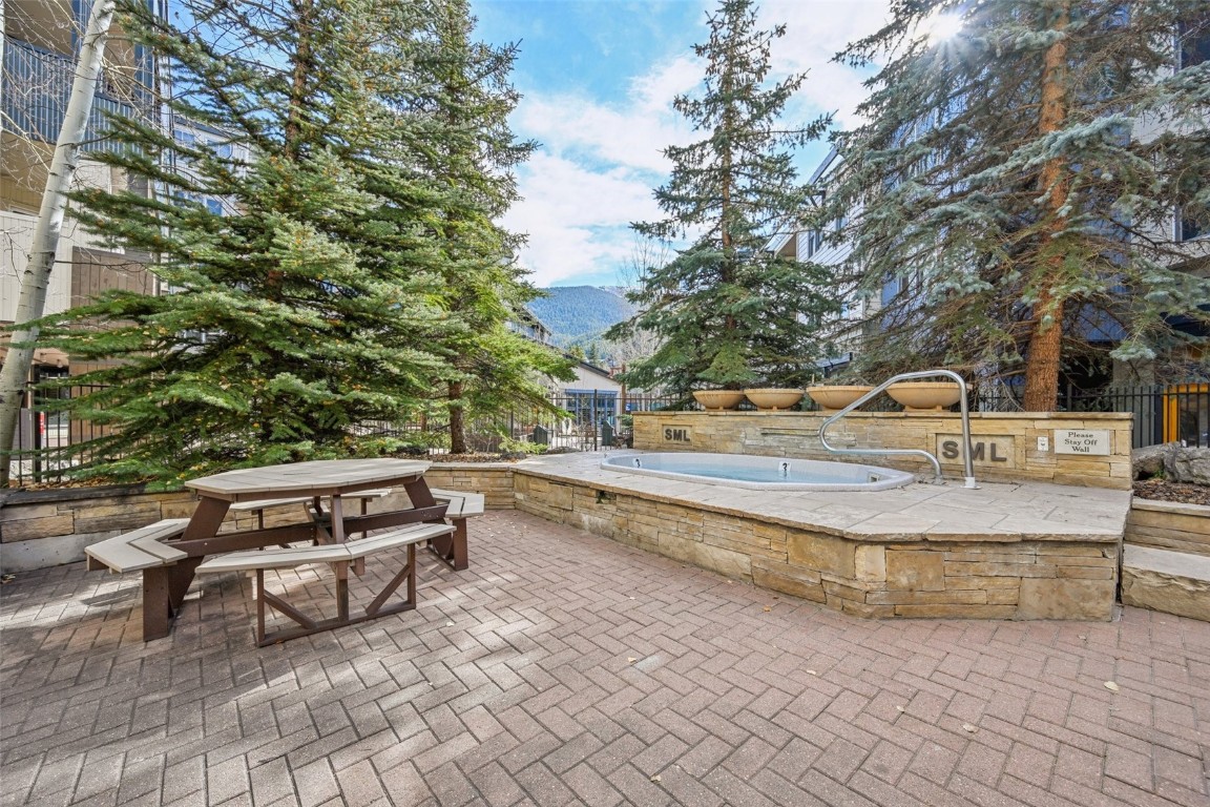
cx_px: 605
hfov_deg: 104.3
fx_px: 471
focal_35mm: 14
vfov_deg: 81.2
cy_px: 404
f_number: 8
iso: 64
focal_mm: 14
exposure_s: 1/50
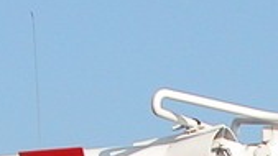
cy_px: 650
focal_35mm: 479
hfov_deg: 4.5
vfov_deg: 2.5
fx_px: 3530
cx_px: 396
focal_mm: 15.7
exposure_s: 1/319
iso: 100
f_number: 5.7
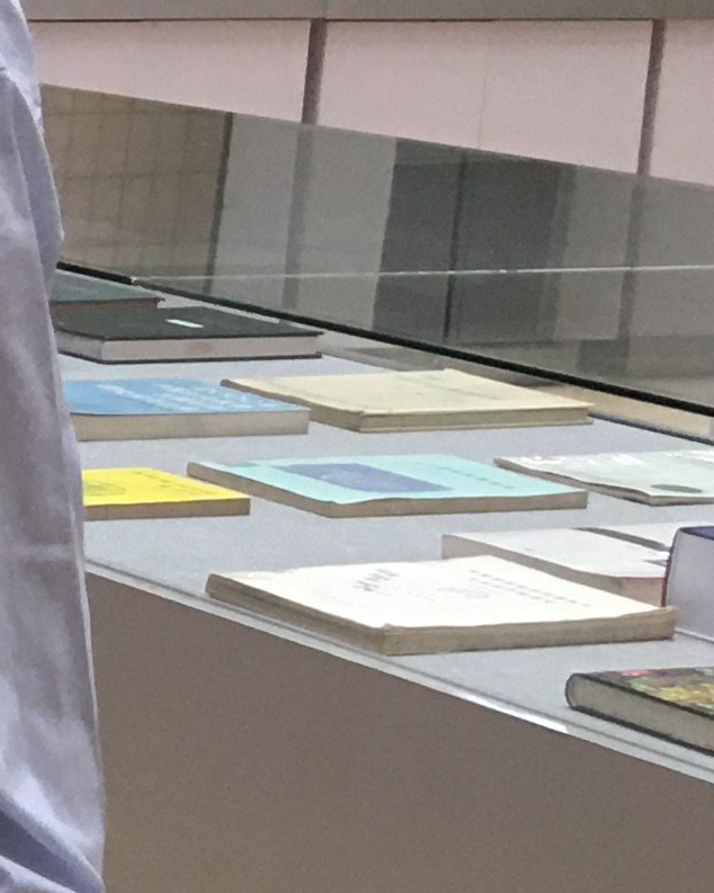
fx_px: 3805
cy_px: 376
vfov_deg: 13.4
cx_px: -1418
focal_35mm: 144
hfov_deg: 8.8
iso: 50
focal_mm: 4.15
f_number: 2.2
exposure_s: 1/33
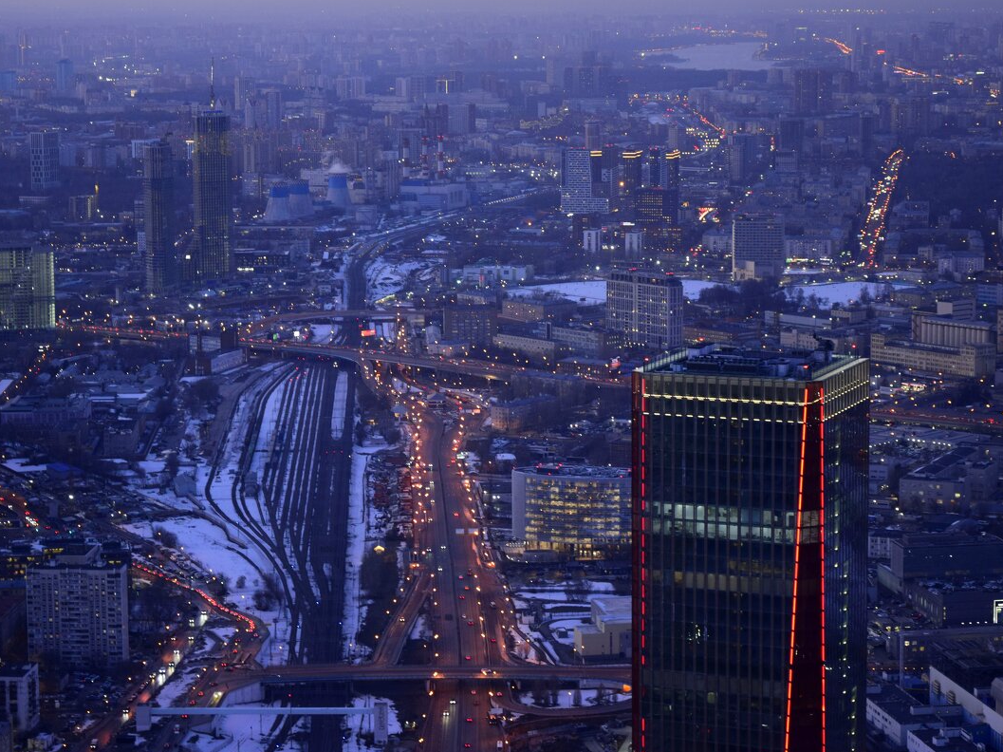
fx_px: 2752
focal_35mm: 95
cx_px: 533
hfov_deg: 20.7
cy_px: 379
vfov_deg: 15.6
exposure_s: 1/25
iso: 800
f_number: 5
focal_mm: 58
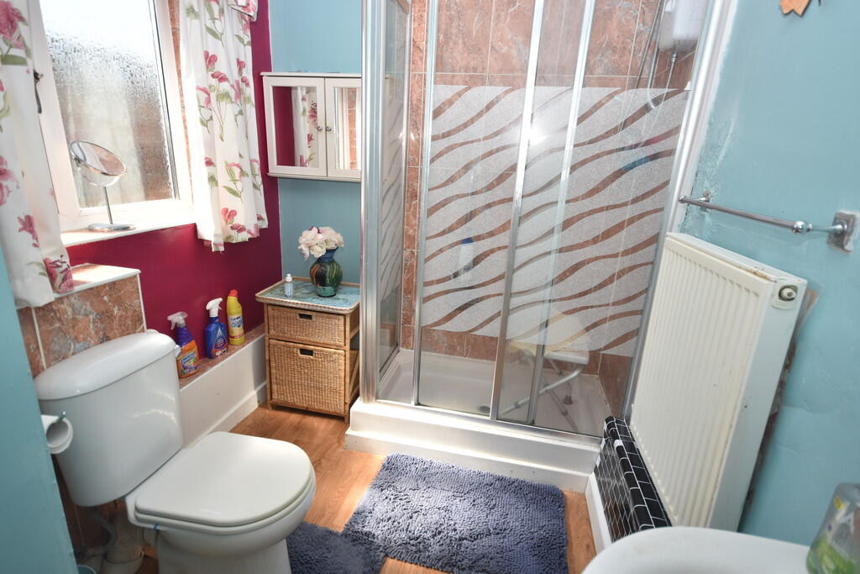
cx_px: 430
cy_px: 287
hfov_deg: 90.0
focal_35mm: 18
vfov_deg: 67.4
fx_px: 430
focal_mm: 12
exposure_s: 1/200
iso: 180
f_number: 5
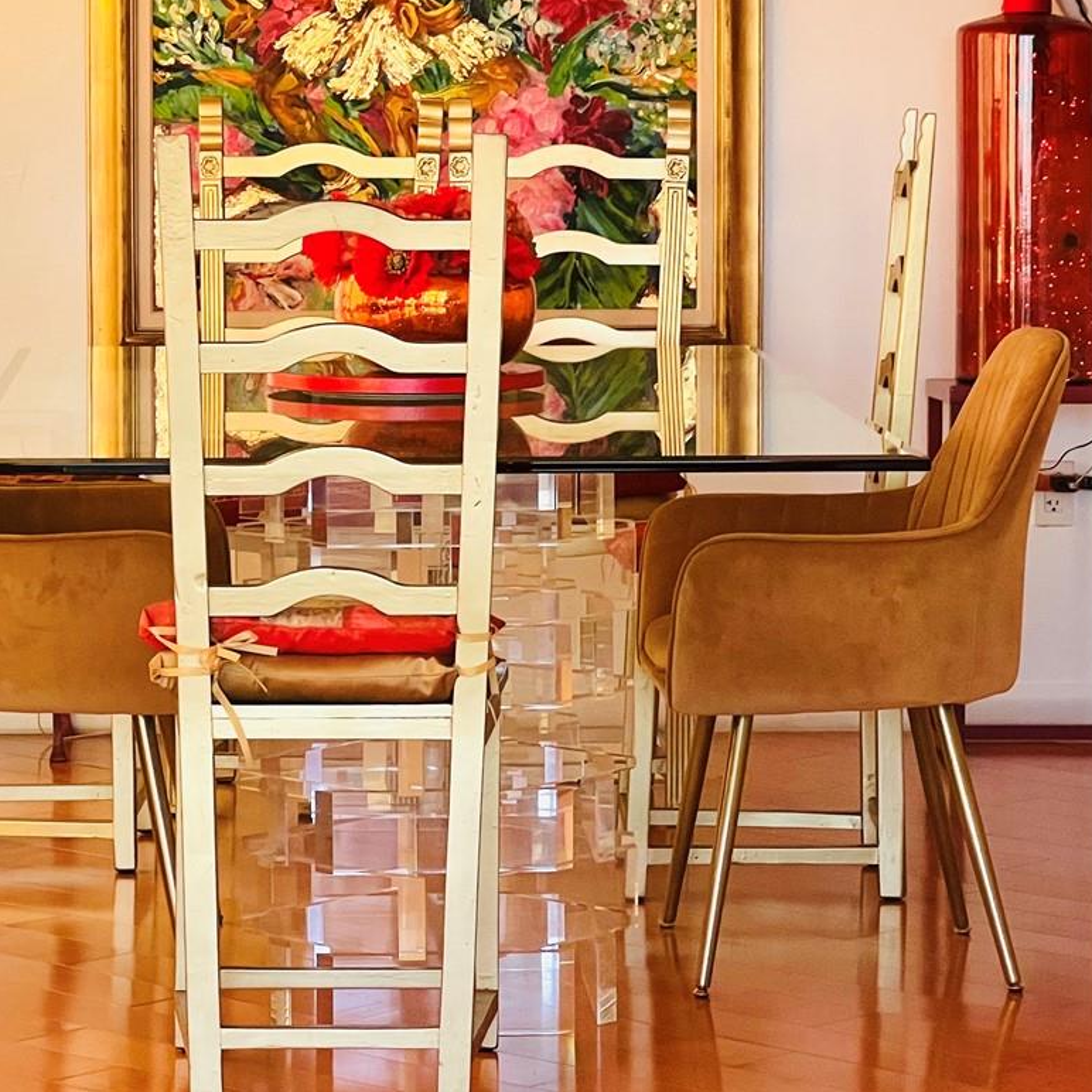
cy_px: 294
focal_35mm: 141
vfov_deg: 12.4
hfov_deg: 12.4
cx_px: 382
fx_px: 5032
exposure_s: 1/99
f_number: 2.8
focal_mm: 9
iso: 100
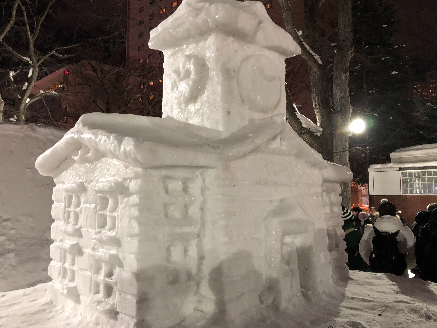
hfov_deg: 61.7
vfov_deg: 48.2
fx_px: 366
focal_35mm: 29
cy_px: 164
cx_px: 218
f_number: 1.8
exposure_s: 1/7
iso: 80
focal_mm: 3.99
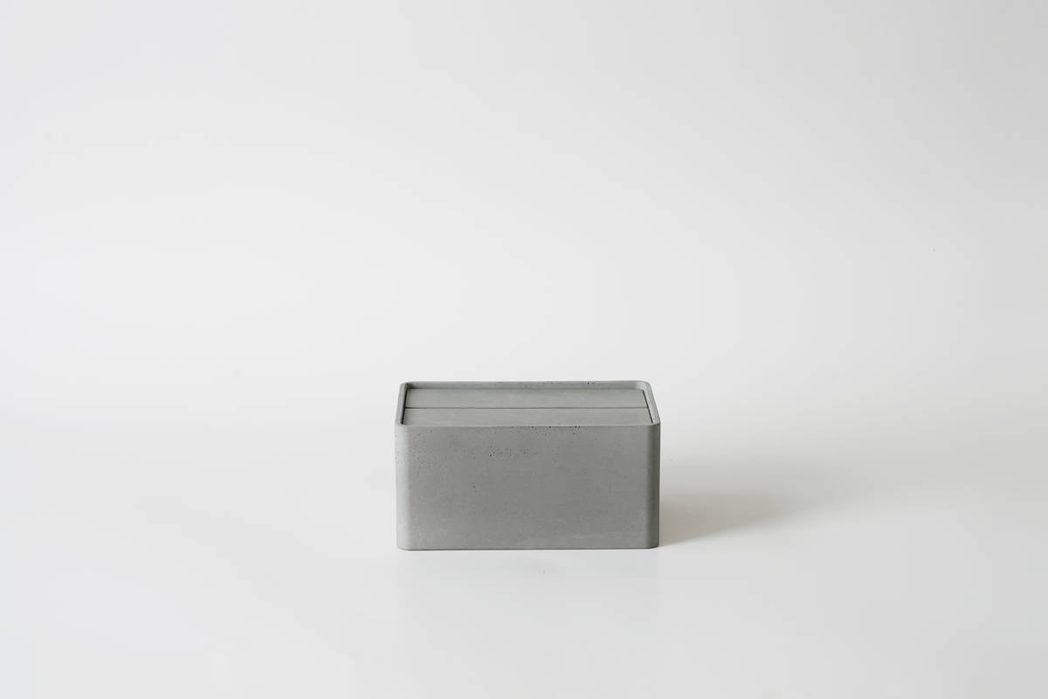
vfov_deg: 19.5
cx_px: 524
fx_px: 2038
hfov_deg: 28.8
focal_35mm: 70
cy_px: 350
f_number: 6.3
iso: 50
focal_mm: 70
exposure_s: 1/20
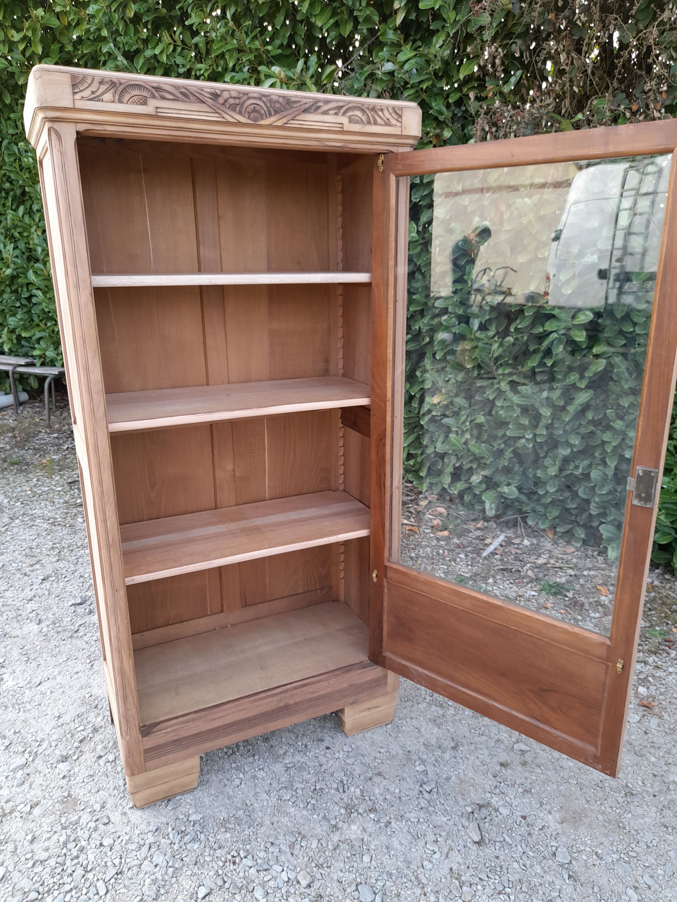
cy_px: 451
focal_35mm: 25
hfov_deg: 54.9
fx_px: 652
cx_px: 338
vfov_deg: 69.4
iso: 20
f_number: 2
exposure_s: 1/50
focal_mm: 4.6
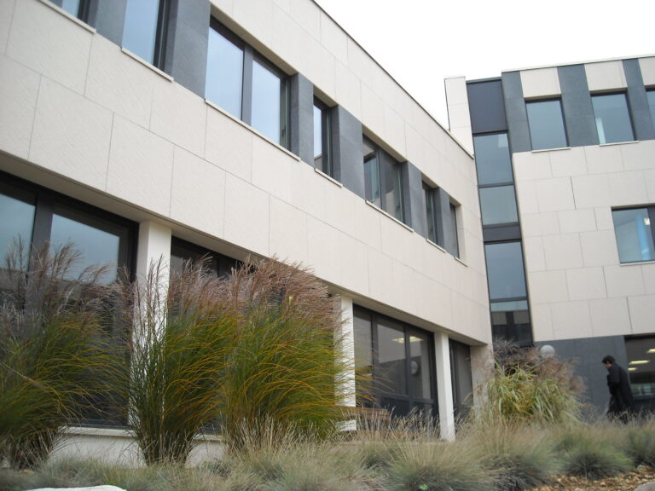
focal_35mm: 35
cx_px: 328
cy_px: 246
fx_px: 662
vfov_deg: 40.7
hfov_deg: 52.6
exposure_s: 1/135
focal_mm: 5.7
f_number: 2.8
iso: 64
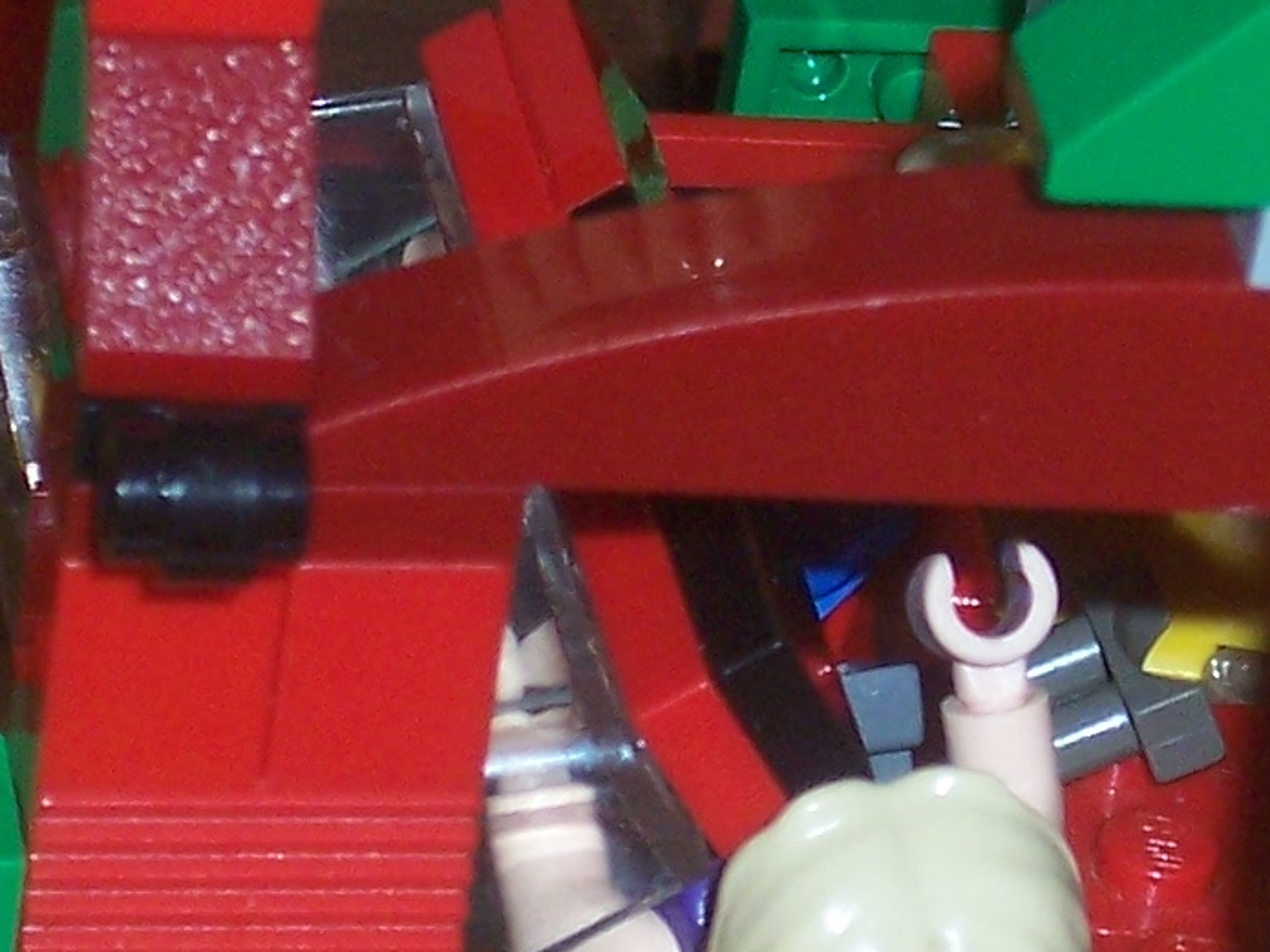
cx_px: 987
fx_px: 11078
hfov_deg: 6.6
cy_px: 497
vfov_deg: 4.9
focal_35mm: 302
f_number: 4.1
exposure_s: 1/90
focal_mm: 13.5
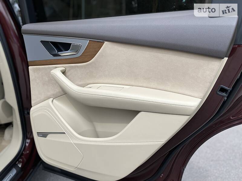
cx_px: 121
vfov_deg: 53.1
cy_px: 90
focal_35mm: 26
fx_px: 182
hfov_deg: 67.3
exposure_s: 1/957
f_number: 1.8
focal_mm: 4.2
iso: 32
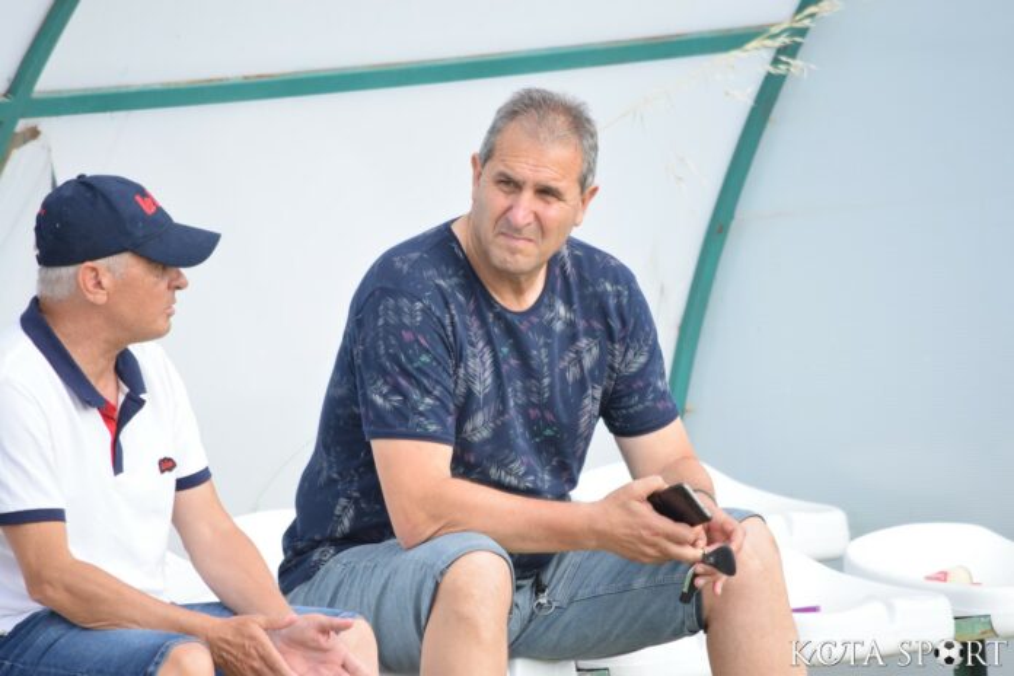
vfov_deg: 3.1
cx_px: 507
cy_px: 338
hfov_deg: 4.6
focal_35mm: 450
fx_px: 12674
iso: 800
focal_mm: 300
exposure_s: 1/800
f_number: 5.6
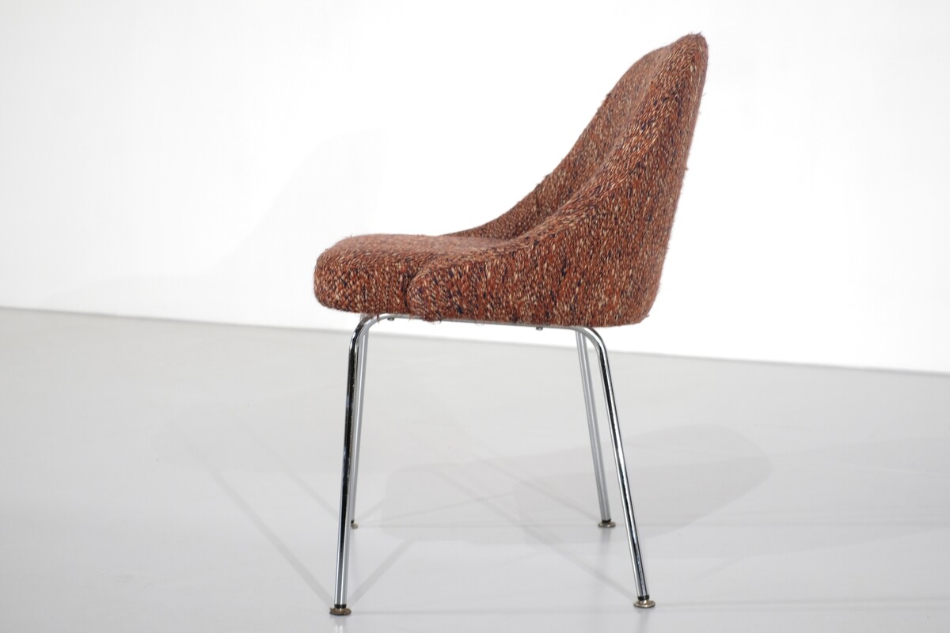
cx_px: 475
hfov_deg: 37.5
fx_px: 1399
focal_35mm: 53
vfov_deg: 25.5
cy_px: 316
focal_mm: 35
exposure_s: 1/75
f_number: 5.6
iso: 800
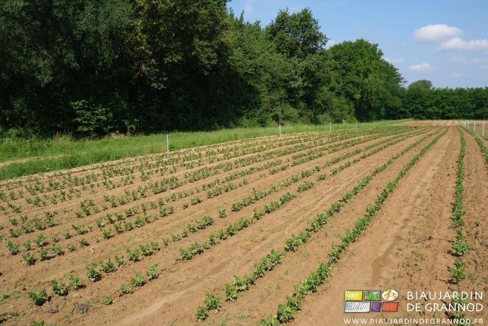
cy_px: 163
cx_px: 244
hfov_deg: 65.5
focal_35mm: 28
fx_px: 380
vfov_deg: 46.4
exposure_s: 1/400
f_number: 6.4
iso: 160
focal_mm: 18.8
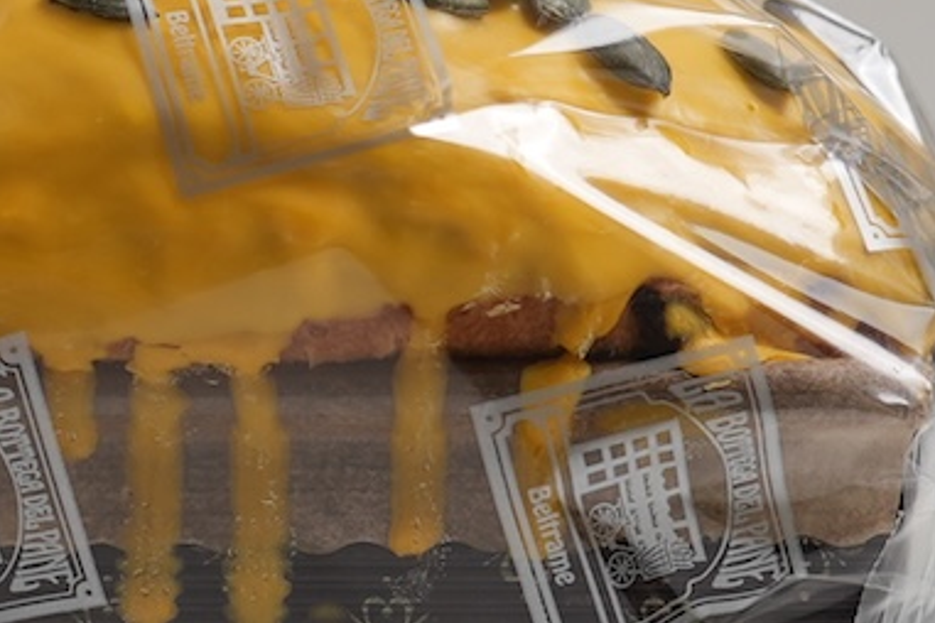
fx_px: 9427
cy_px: 183
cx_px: 194
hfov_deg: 5.7
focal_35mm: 363
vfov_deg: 3.8
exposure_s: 1/160
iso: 160
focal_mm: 72
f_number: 4
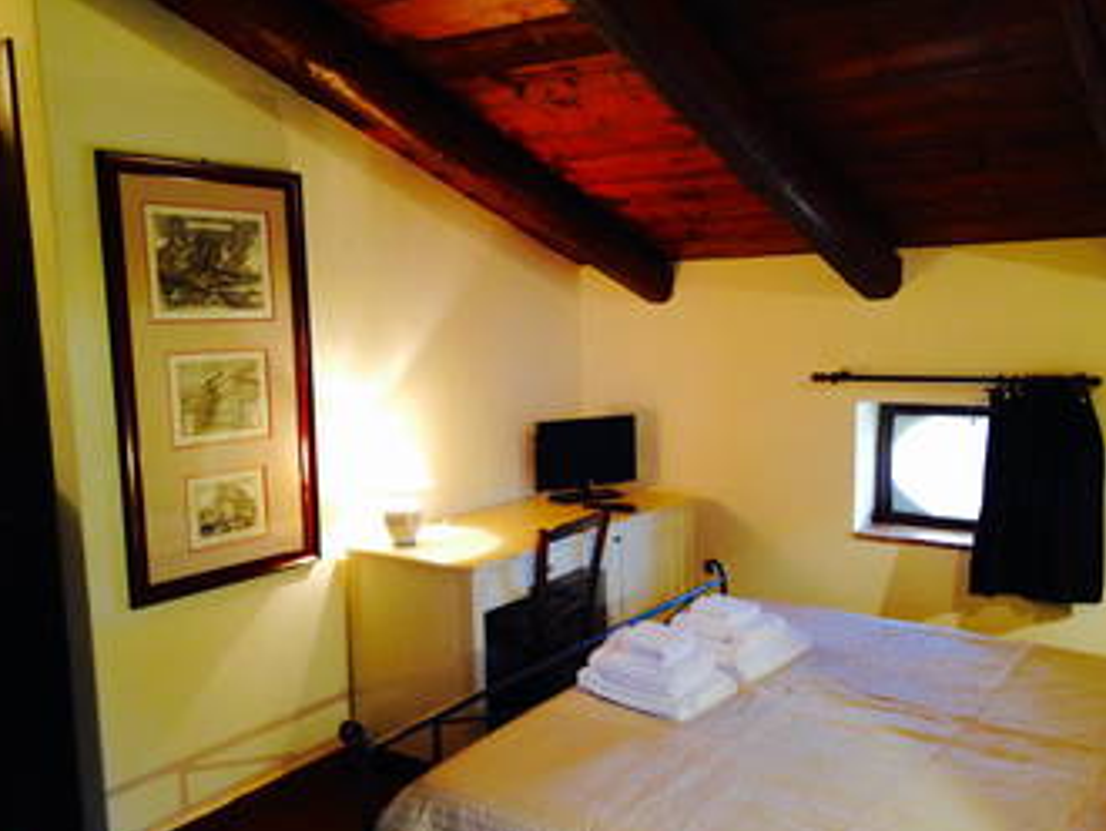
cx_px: 590
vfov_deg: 39.7
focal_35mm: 36
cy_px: 449
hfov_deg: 51.3
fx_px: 1151
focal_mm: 4.12
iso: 125
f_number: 2.4
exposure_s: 1/20
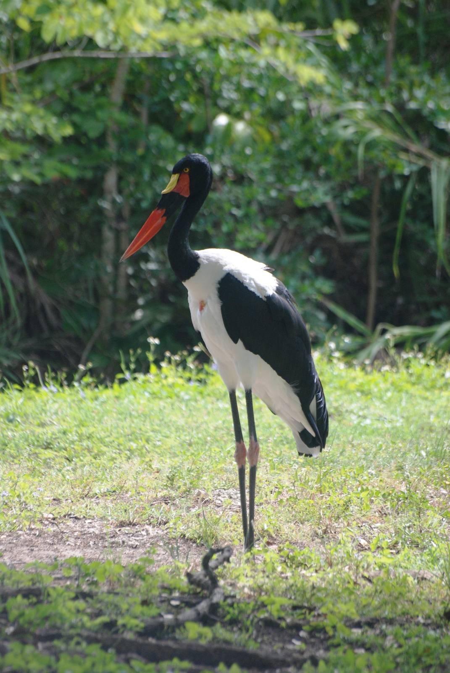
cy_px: 336
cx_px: 225
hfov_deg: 3.1
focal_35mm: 450
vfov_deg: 4.6
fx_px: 8413
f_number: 5.6
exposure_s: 1/250
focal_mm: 300
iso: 400
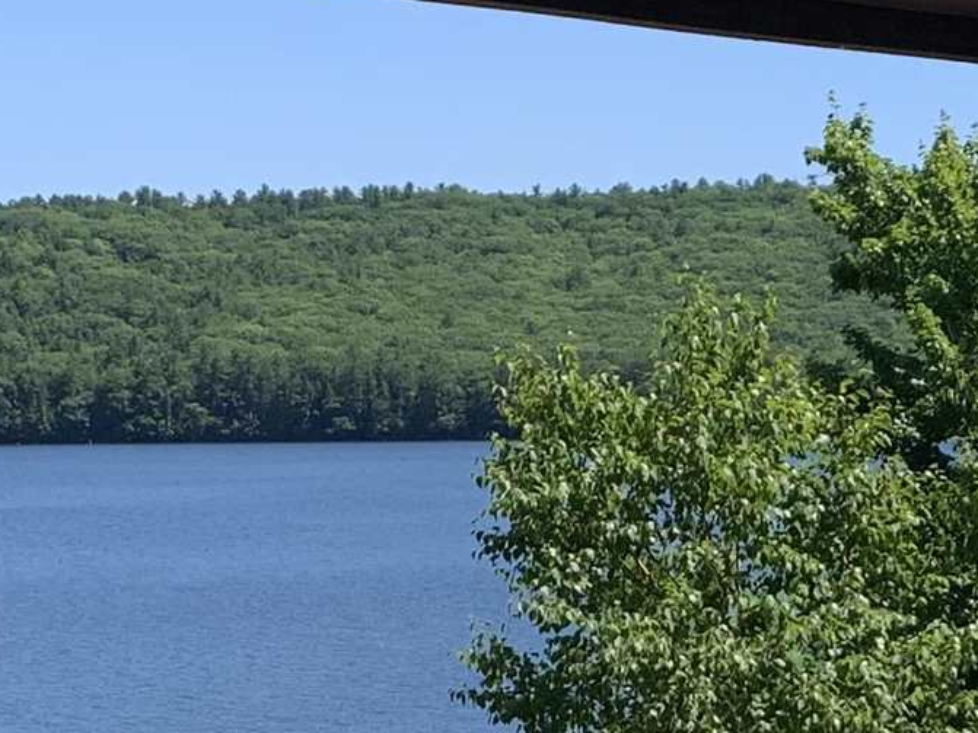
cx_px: 1194
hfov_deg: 15.9
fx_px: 3361
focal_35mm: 119
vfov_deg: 12.4
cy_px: 616
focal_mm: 4.25
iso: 25
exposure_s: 1/1992
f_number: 1.8
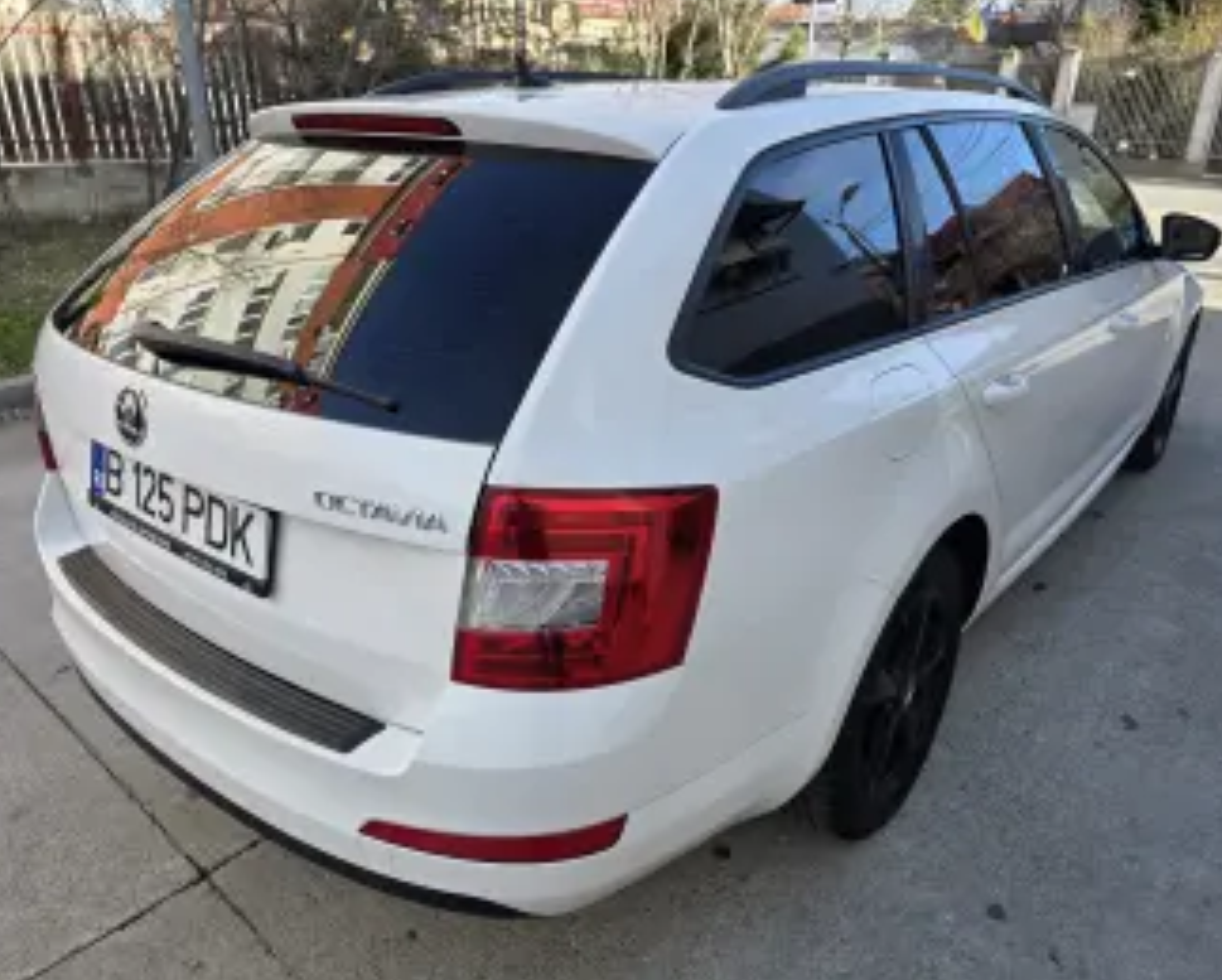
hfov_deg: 68.0
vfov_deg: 56.9
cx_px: 624
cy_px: 477
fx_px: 905
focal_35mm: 25
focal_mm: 6.3
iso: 25
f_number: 1.7
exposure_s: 1/359
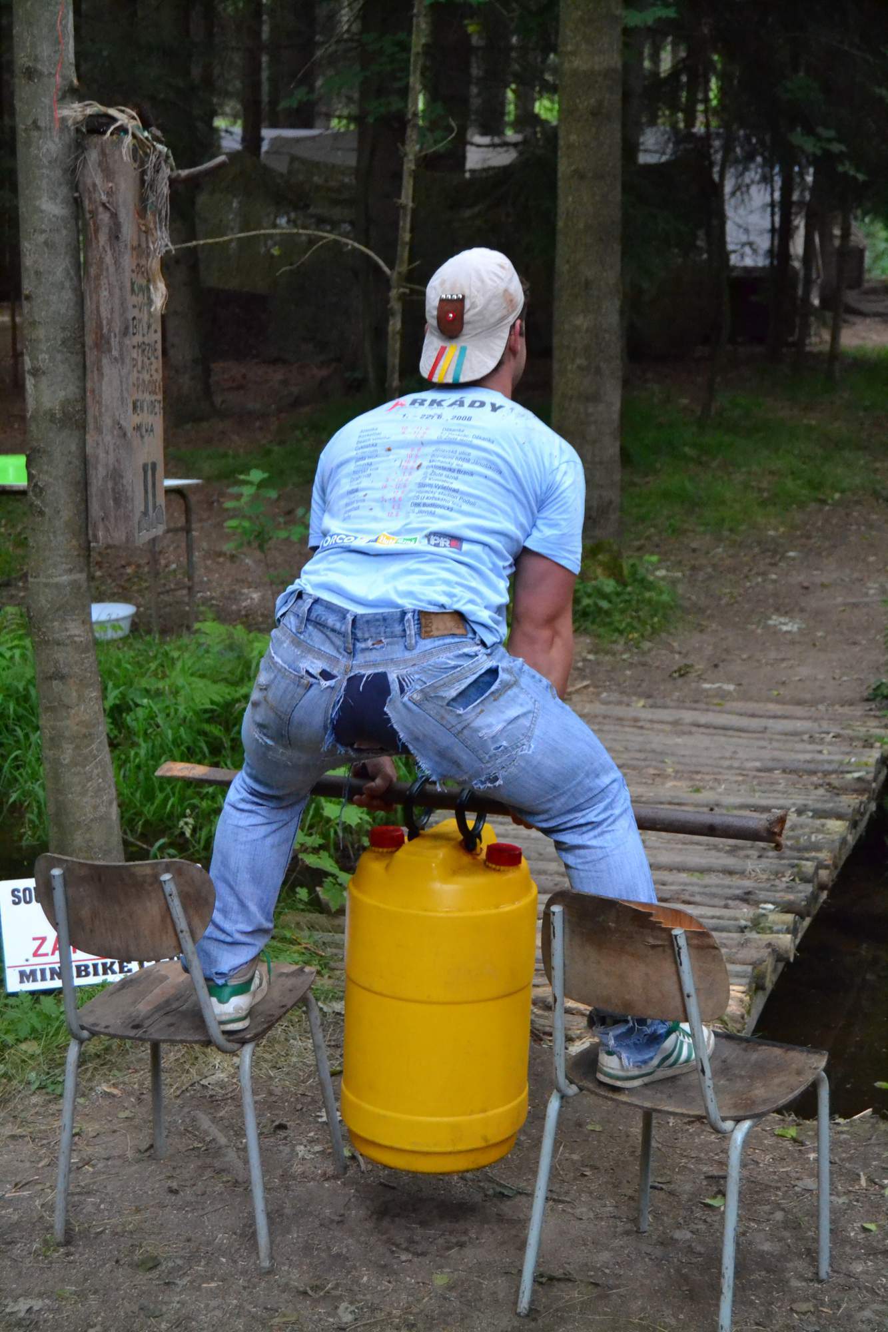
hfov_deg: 23.8
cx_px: 444
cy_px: 666
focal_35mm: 57
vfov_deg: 35.1
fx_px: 2109
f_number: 4.8
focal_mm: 38
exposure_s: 1/200
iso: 3200
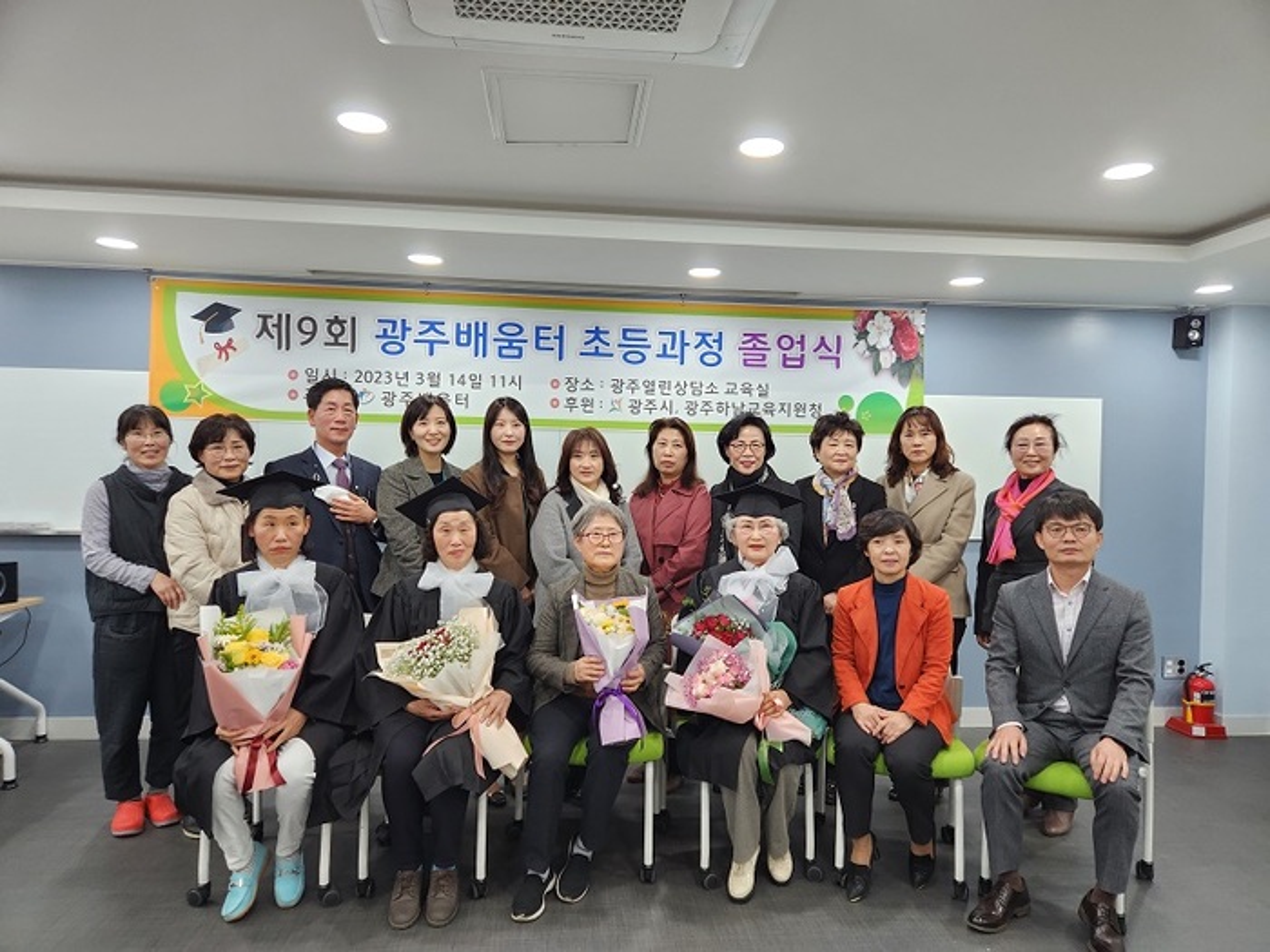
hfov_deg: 73.9
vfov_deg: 58.9
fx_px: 844
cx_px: 635
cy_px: 476
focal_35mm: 23
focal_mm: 5.4
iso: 200
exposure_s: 1/180
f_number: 1.8
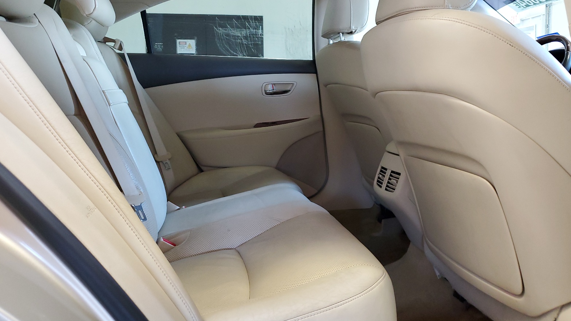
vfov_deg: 40.0
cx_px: 286
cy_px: 132
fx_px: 439
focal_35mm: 29
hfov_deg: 66.1
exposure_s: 1/60.2
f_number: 1.5
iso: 200
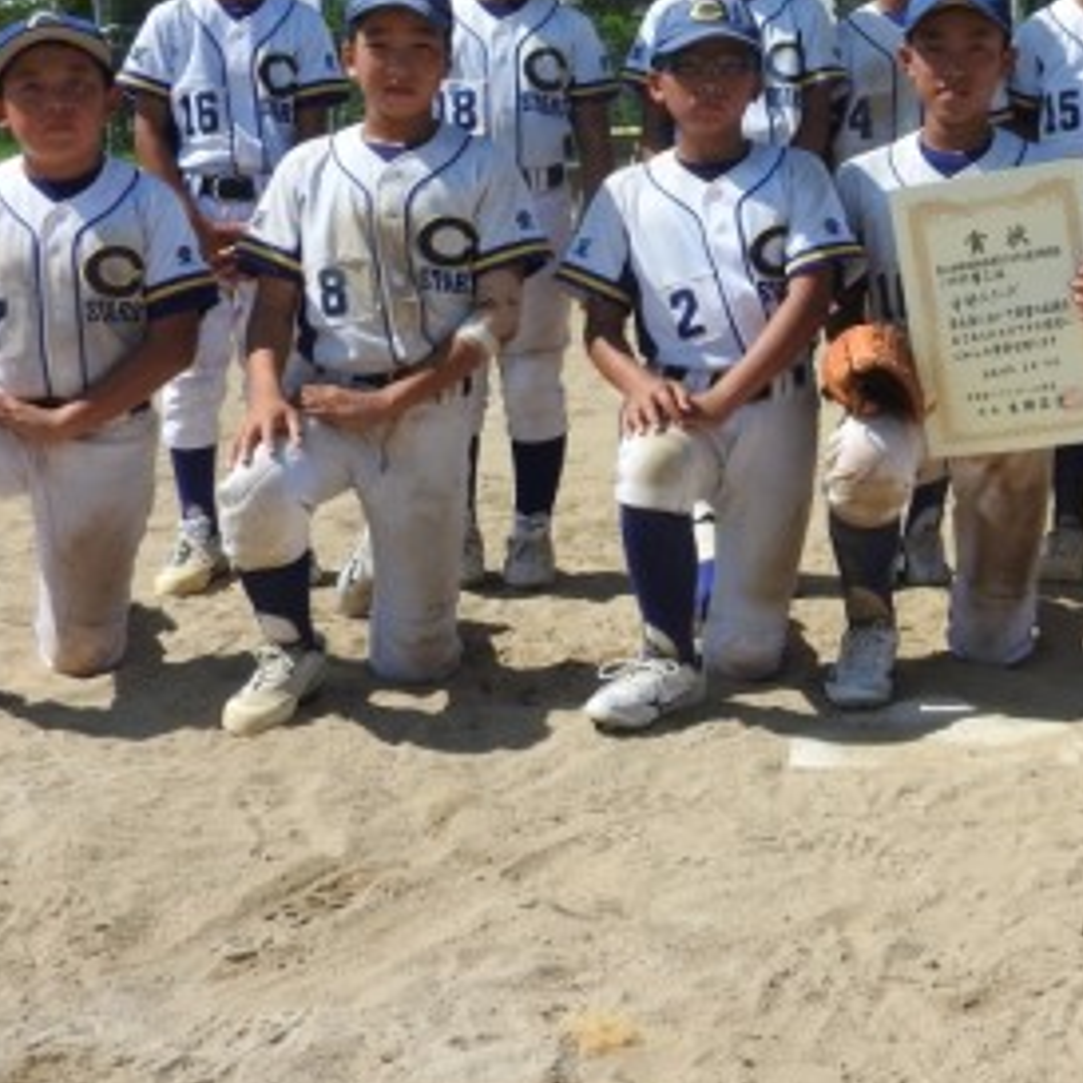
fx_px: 2407
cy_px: 218
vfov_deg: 24.9
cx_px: 920
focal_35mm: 68
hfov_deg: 24.8
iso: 100
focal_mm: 6.3
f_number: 3.8
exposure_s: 1/1250
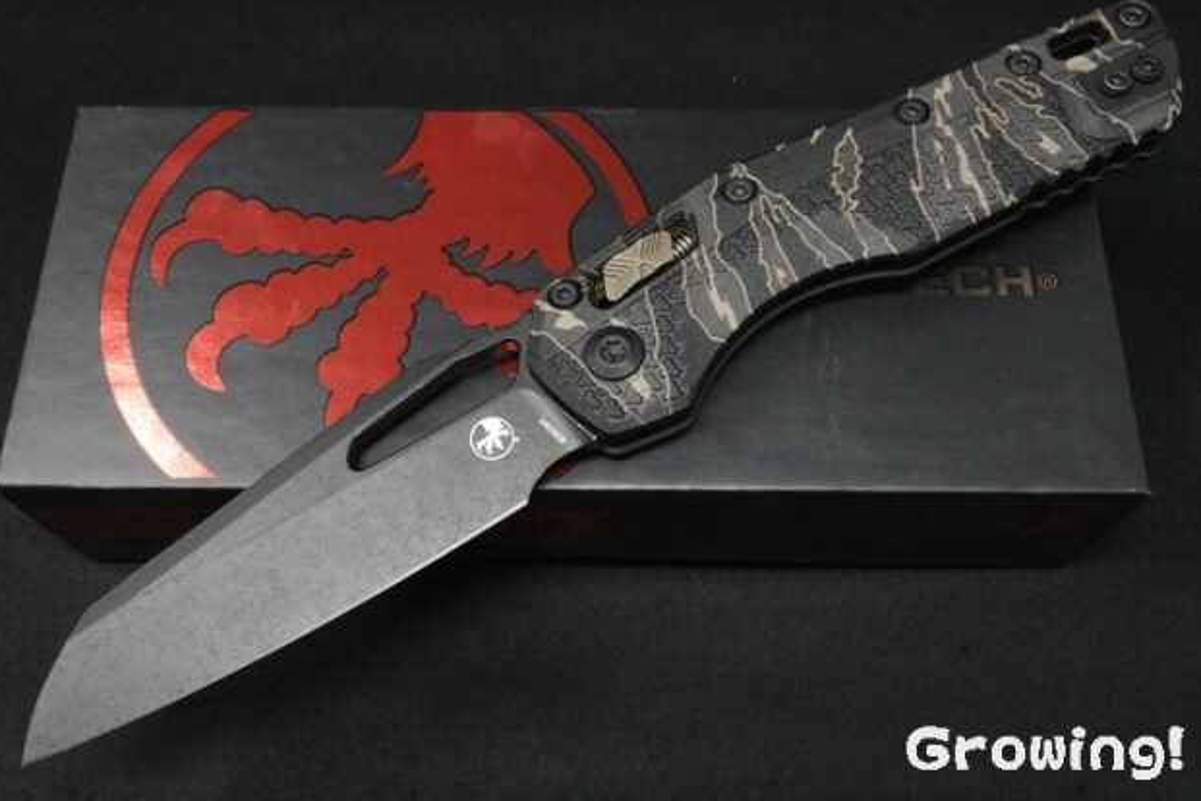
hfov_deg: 54.4
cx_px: 594
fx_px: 1168
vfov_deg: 37.9
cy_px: 393
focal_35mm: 35
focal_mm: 12.51
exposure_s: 1/40
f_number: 11
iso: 2000
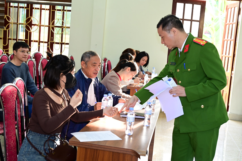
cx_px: 121
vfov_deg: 27.5
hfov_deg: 40.3
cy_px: 80
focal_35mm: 49
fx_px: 329
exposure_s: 1/160
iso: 1250
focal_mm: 49
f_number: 4
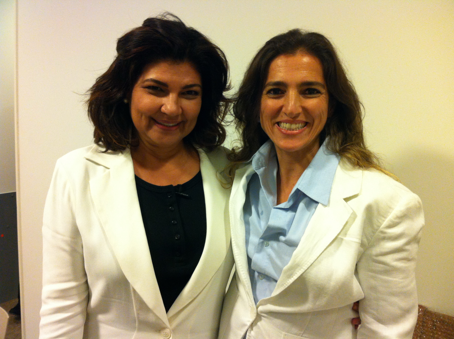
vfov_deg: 40.6
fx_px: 458
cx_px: 227
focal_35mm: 35
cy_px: 170
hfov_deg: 52.7
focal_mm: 3.85
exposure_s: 1/15
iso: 160
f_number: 2.8
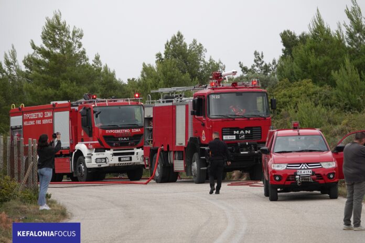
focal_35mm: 192
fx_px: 1947
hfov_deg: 10.7
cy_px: 122
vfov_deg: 7.2
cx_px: 182
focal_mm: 70.27
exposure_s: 1/250
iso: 100
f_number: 4
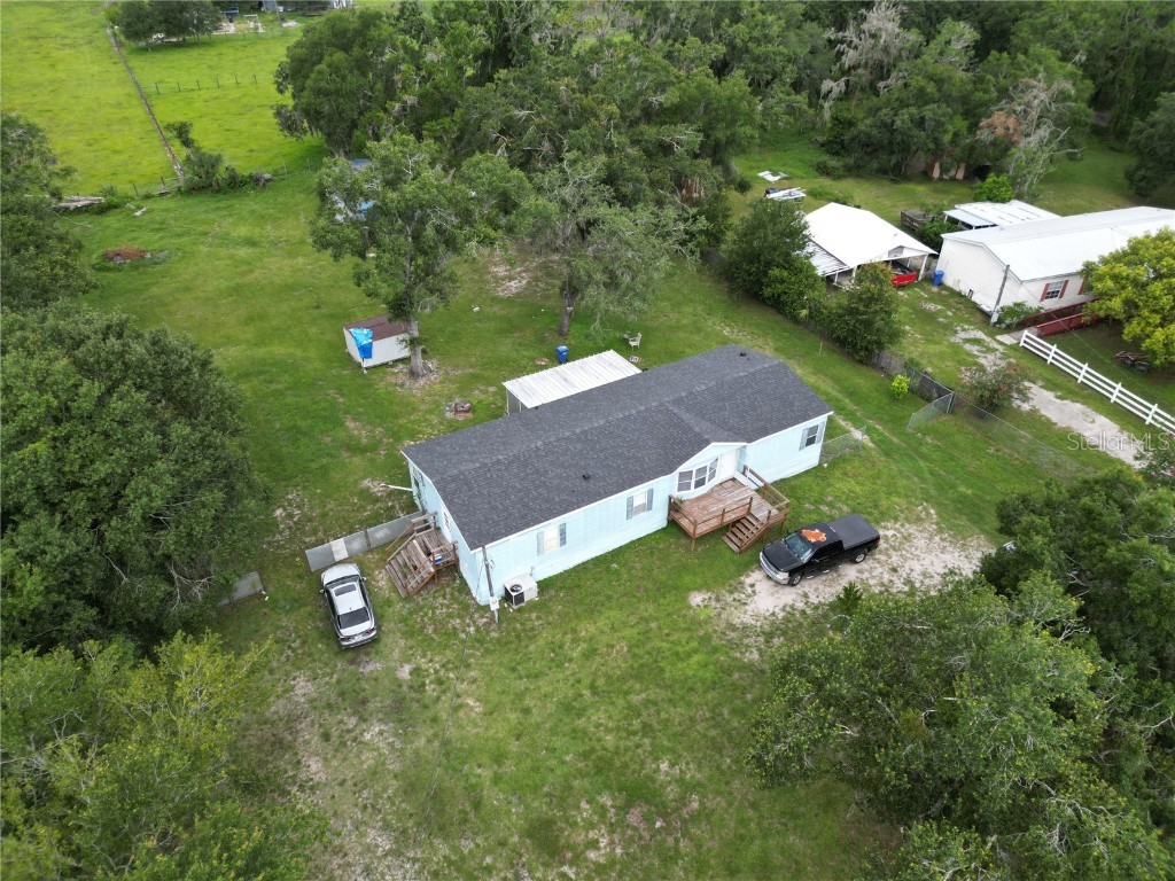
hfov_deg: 71.6
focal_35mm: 24
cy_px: 440
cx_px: 588
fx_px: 815
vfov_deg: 56.8
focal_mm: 6.72
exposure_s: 1/640
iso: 110
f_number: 1.7
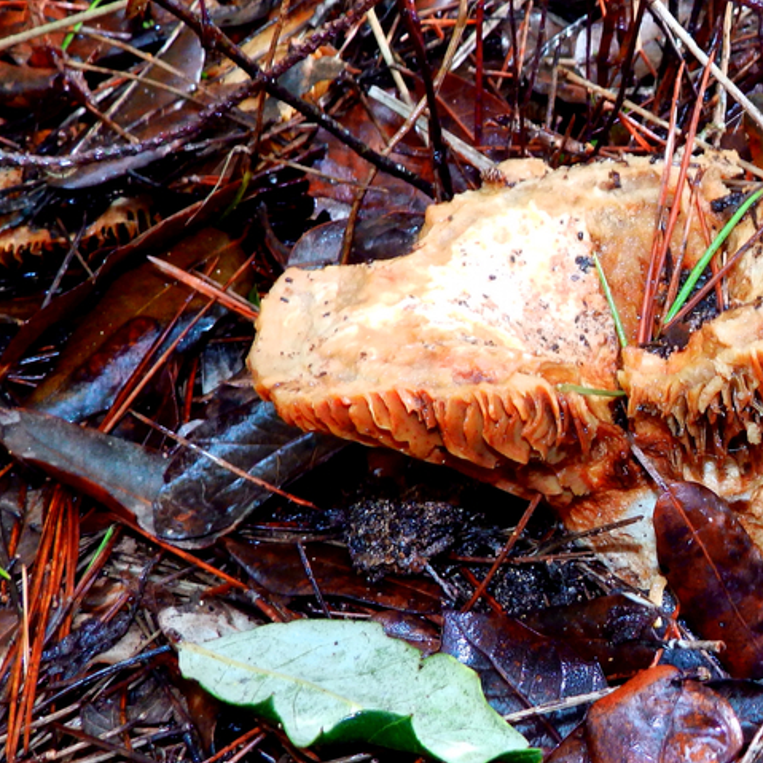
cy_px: 391
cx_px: 677
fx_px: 1995
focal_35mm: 80
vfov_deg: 21.7
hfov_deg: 21.2
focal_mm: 6.8
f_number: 4
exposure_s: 1/40
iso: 200
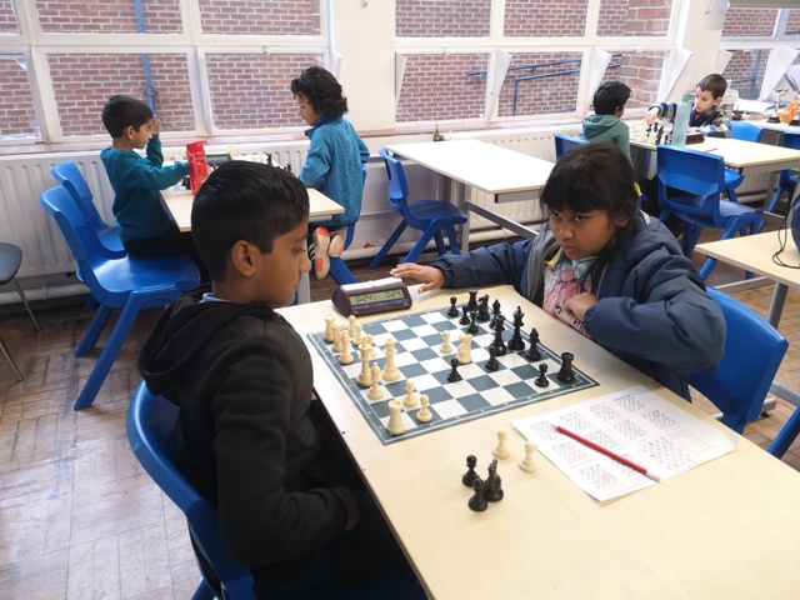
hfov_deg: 65.3
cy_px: 300
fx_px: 624
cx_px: 400
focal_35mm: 27
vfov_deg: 51.4
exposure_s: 1/100
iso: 160
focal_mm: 3.95
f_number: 1.8
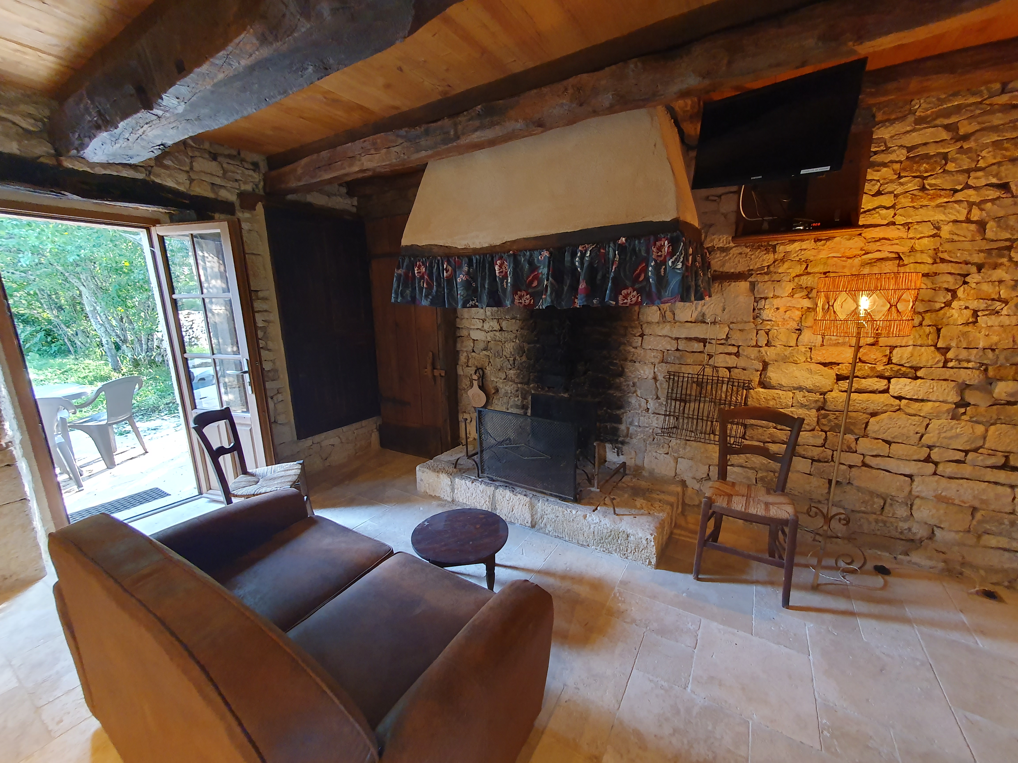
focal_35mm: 13
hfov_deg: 106.2
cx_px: 509
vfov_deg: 89.9
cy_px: 382
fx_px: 382
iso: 320
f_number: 2.2
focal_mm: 1.8
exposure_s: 1/33
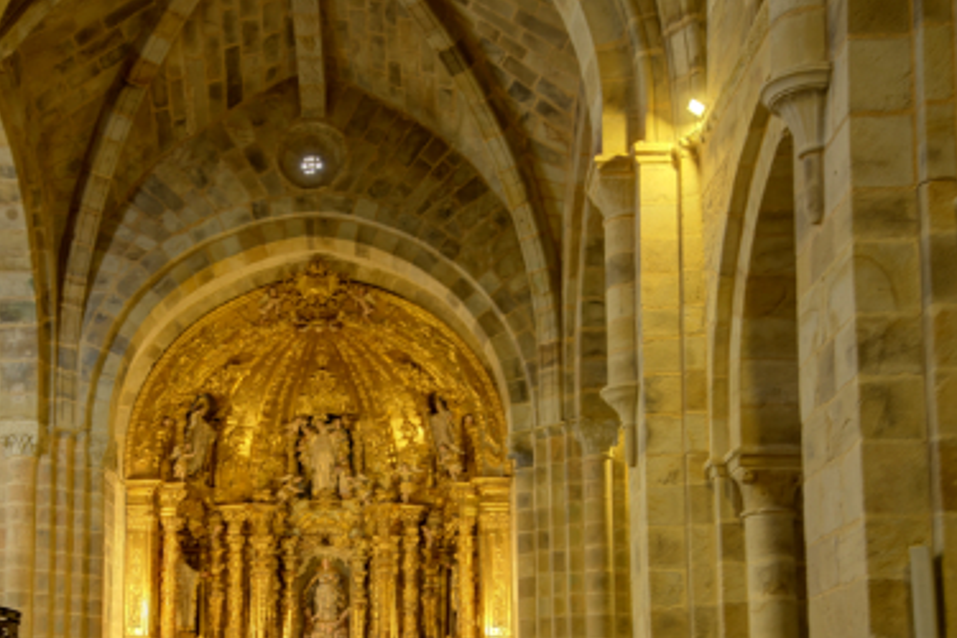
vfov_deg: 23.7
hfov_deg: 35.3
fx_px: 1489
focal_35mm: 56
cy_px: 549
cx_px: 309
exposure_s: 1/4
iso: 100
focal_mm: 30
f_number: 4.5
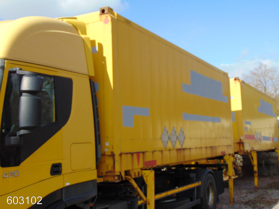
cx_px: 140
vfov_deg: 29.1
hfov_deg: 38.2
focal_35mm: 50
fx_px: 403
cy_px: 104
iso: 80
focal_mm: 9
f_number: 3.5
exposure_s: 1/800
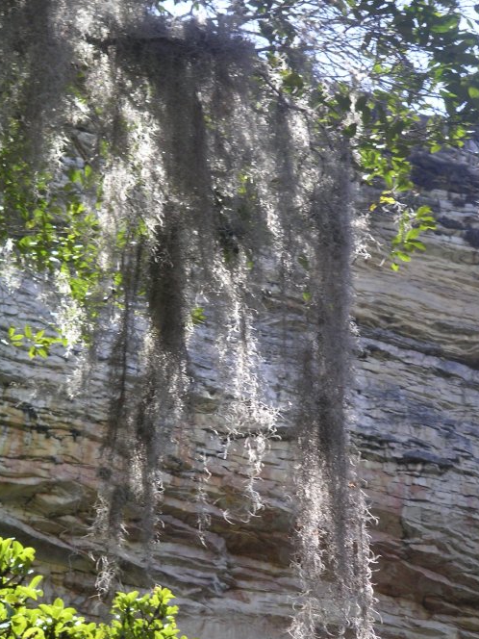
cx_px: 248
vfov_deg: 16.8
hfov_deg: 12.7
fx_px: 2159
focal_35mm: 117
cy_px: 321
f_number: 3.6
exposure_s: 1/111
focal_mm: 17.1
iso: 50
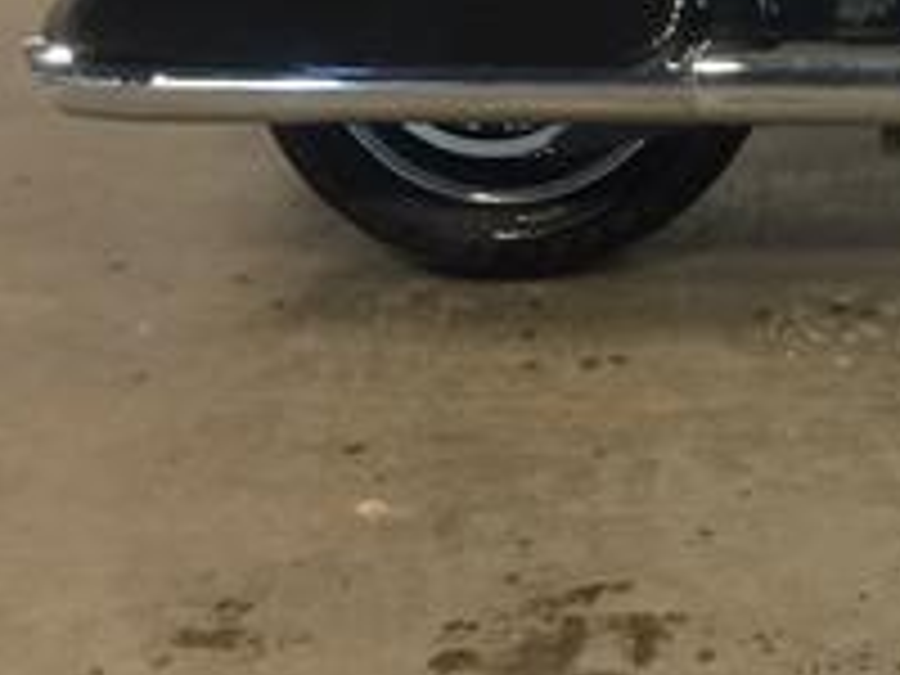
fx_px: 2418
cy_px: -297
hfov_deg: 19.7
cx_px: 1112
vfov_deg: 14.9
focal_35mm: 93
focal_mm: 4.15
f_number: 2.2
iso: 64
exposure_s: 1/30
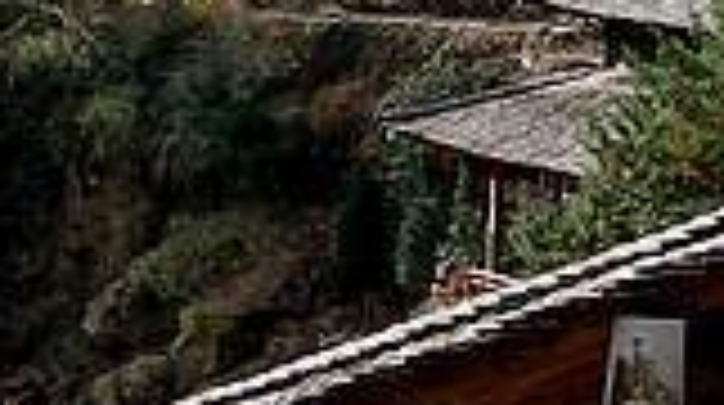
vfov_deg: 5.2
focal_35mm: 229
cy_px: -248
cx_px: -409
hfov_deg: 9.1
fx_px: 4390
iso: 100
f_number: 3.4
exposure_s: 1/250
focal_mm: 6
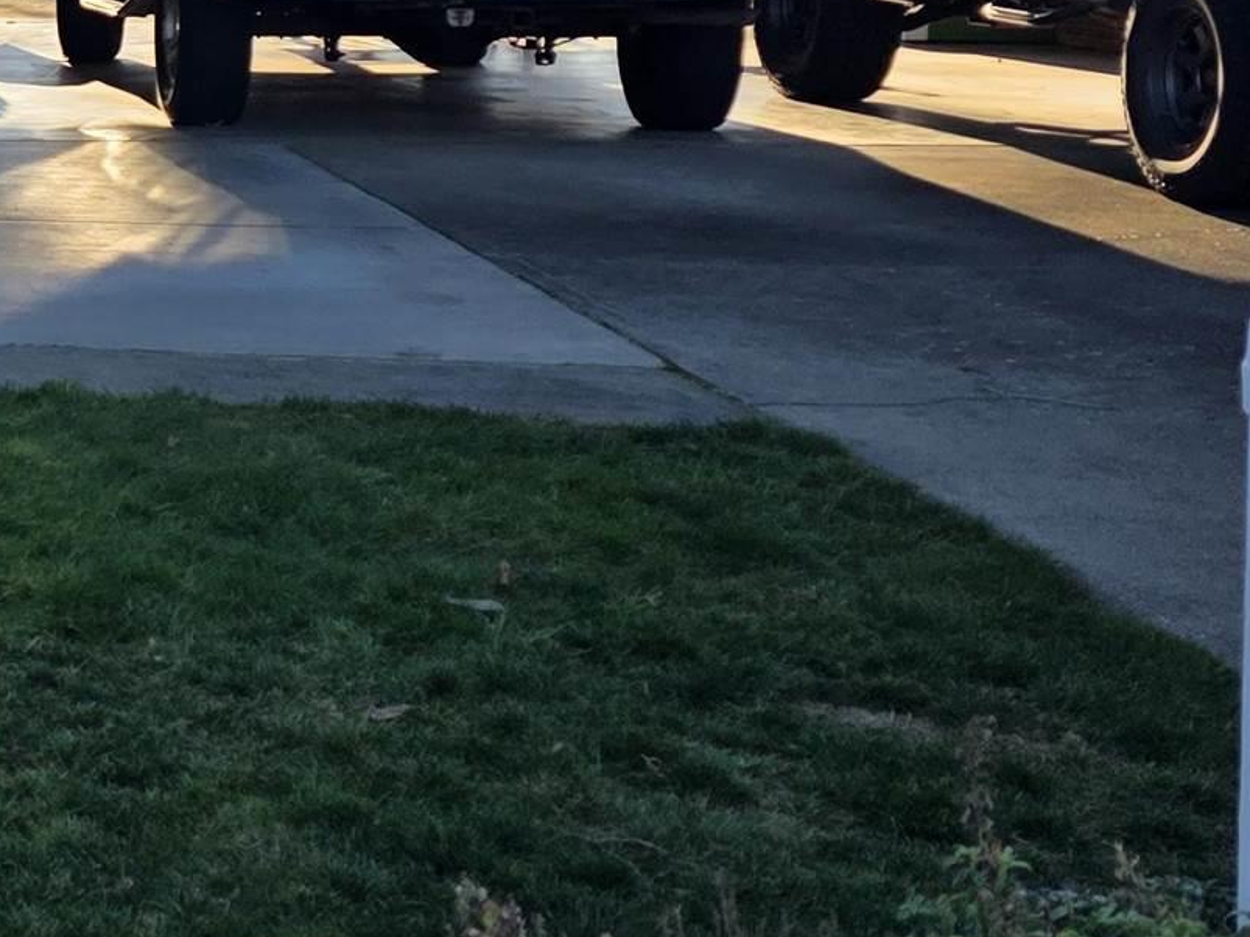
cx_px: -866
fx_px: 3177
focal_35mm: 88
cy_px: 30
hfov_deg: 18.4
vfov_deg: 16.5
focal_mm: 6.3
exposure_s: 1/4057
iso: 80
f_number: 1.7
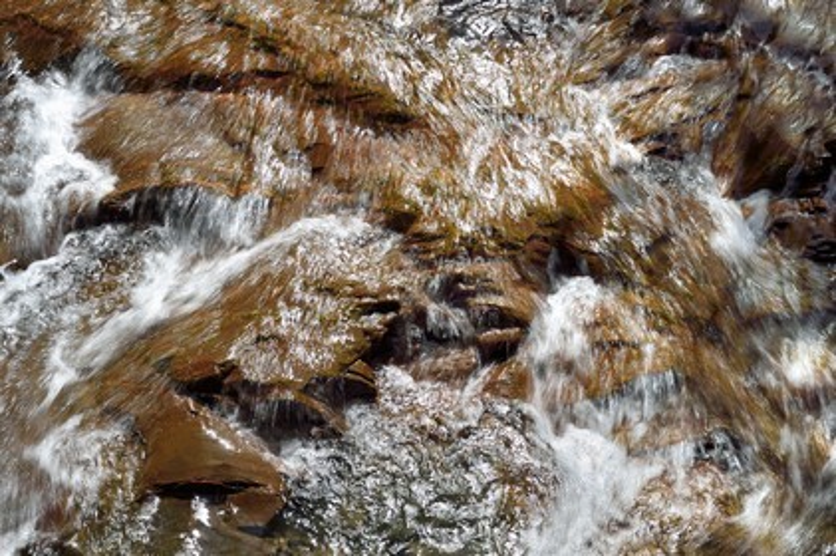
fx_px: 1114
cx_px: 418
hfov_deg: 41.1
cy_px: 278
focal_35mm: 48
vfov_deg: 28.0
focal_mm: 48
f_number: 16
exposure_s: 1/25
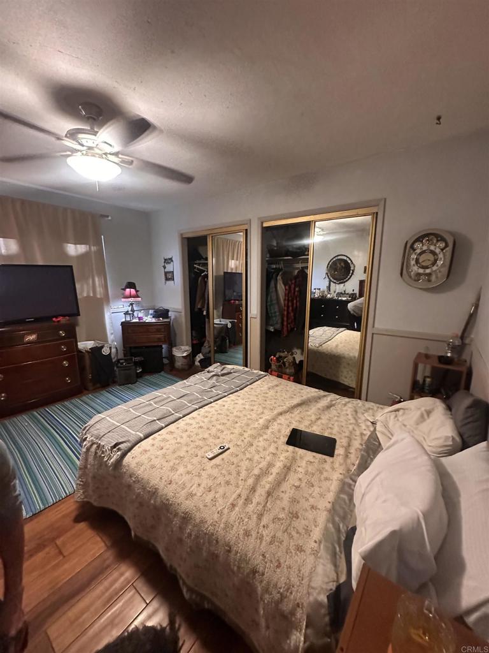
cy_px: 326
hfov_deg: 85.7
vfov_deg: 102.1
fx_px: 264
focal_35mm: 14
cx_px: 244
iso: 800
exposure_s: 1/60
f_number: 2.2
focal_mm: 2.22
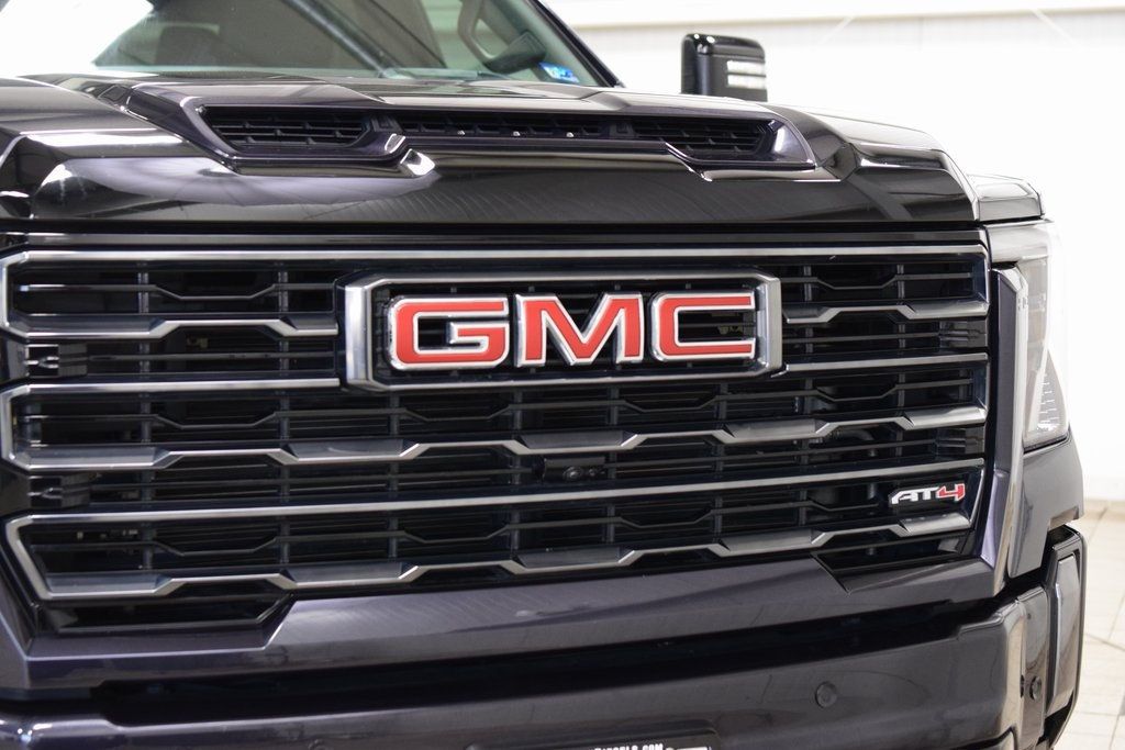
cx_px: 562
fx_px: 1969
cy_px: 375
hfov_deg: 31.9
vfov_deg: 21.6
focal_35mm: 63
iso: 1600
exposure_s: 1/60
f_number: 3.5
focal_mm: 42
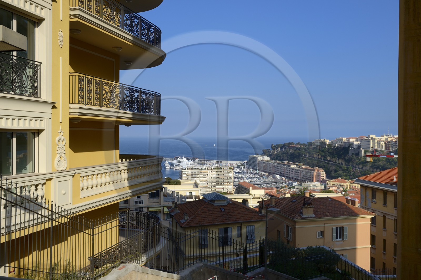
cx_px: 210
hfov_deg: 58.8
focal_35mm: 32
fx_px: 374
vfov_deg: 41.0
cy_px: 140
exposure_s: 1/200
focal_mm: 32
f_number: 13
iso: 200
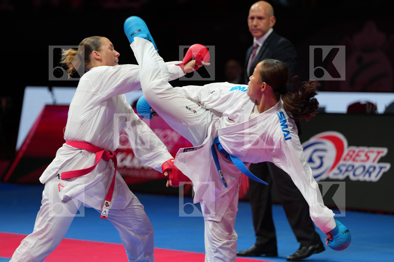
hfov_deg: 11.7
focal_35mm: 176
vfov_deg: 7.8
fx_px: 1926
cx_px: 197
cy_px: 131
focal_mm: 176
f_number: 2.8
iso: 800
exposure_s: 1/1000
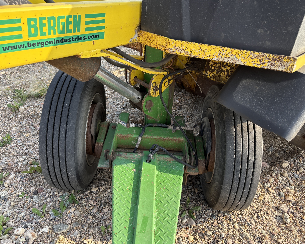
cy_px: 122
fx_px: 253
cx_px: 158
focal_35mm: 28
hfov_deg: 62.2
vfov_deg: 51.5
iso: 64
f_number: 1.6
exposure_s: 1/739
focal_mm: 5.96
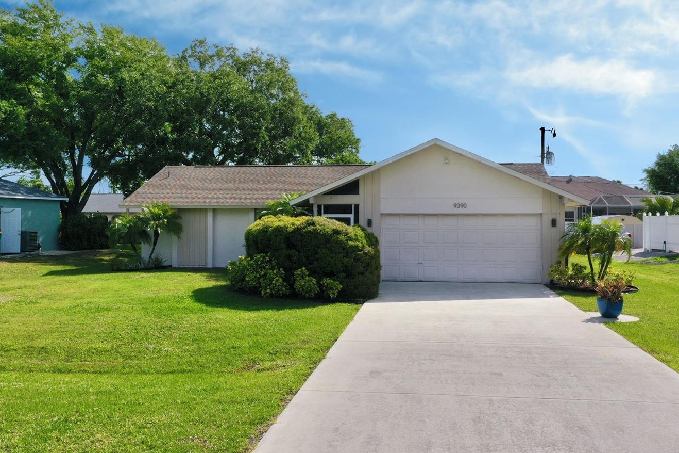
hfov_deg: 55.8
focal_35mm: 34
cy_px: 204
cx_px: 354
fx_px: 641
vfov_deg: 38.8
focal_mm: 10.26
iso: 100
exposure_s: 1/400
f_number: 10
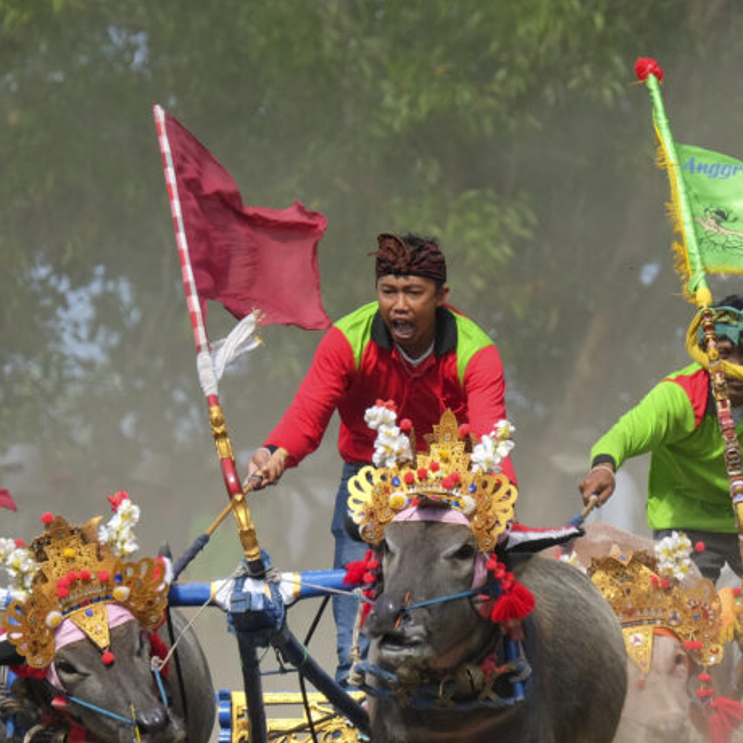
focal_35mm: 1134
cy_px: 549
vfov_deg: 1.5
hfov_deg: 1.5
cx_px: 519
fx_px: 27538
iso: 800
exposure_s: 1/1100
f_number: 8
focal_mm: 400
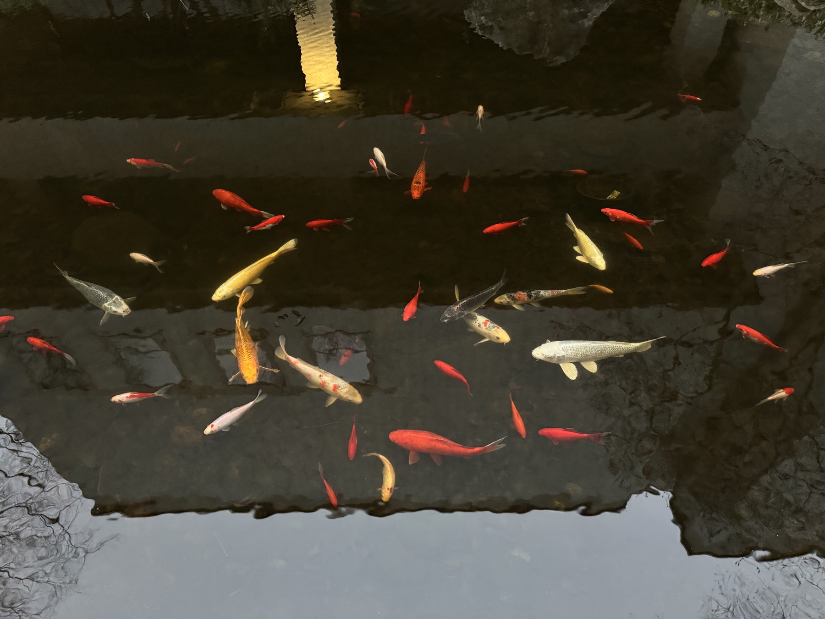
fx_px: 572
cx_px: 412
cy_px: 310
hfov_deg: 71.6
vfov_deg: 56.8
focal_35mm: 24
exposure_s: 1/60
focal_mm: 6.76
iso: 640
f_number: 1.78
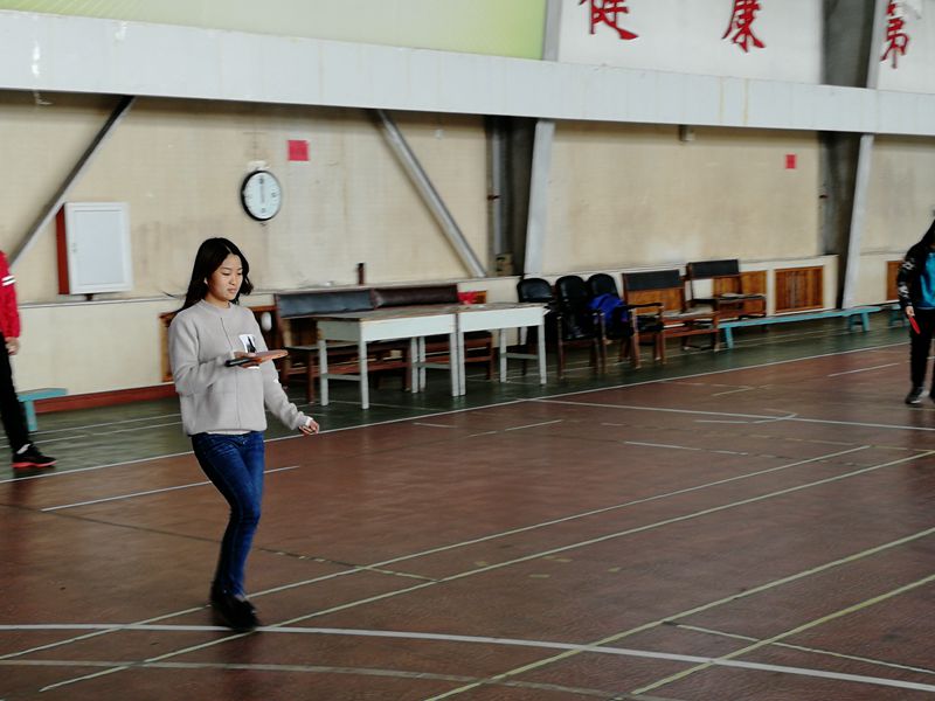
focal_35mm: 54
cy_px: 350
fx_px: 1459
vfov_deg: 27.0
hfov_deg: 35.5
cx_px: 468
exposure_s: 1/50
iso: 50
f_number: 2.2
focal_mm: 3.95
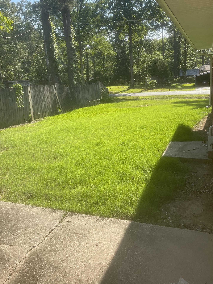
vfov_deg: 59.8
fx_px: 246
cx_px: 108
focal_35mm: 30
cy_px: 127
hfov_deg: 46.8
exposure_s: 1/1078
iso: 32
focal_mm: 5.1
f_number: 1.6
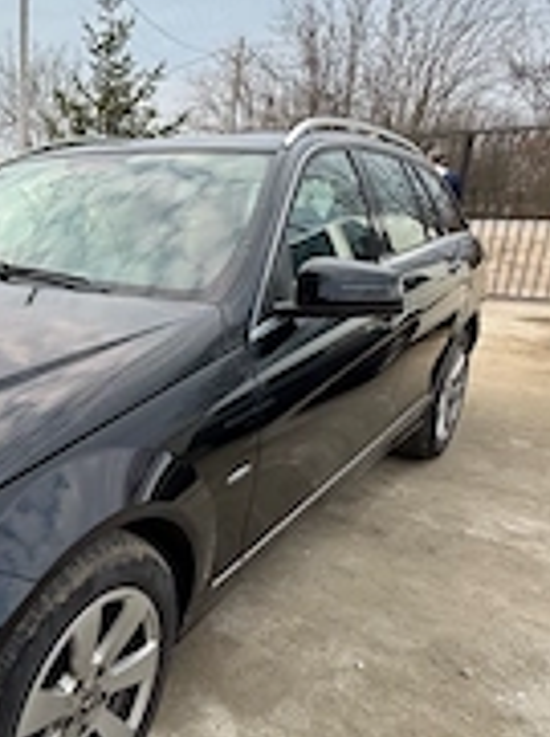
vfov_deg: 58.4
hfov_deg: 38.5
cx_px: -37
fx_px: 659
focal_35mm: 31
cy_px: 383
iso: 50
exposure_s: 1/445
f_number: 2.2
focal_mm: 2.22
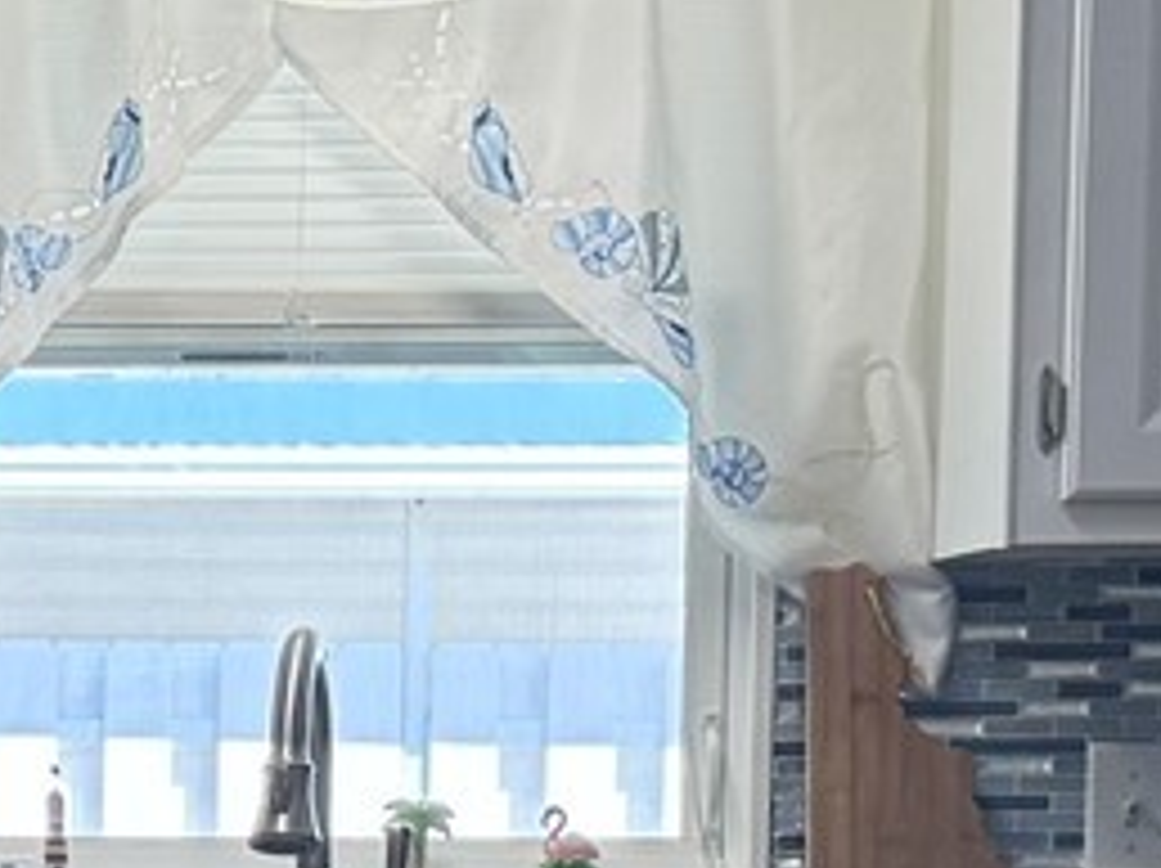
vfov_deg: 9.8
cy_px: 1075
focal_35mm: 149
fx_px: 4993
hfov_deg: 12.6
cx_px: -540
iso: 160
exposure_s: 1/232
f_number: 1.78
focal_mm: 6.76
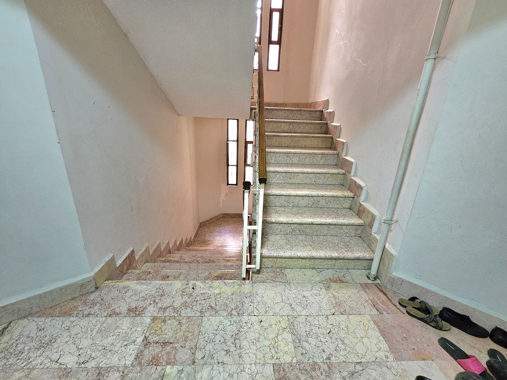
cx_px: 254
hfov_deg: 106.2
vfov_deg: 89.9
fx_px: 190
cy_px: 190
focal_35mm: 13
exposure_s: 1/33.4
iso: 400
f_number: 2.2
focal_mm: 2.2
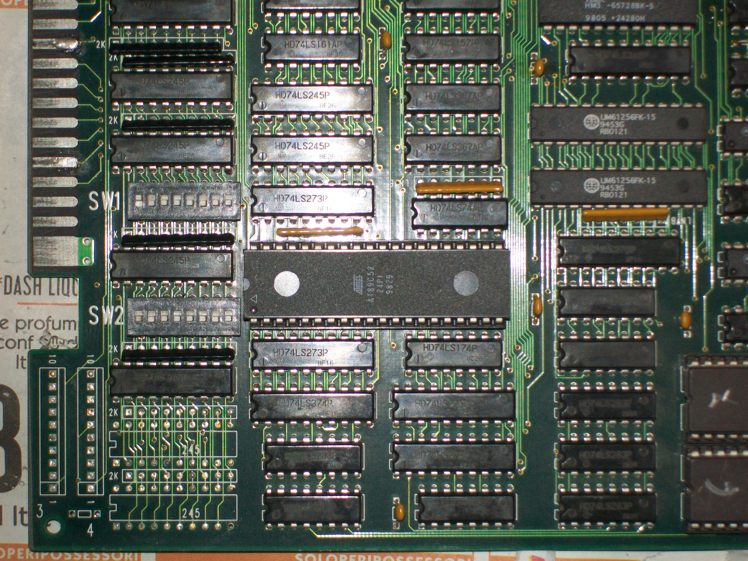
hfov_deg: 19.3
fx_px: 2204
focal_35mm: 102
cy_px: 280
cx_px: 374
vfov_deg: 14.5
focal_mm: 18.3
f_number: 4.9
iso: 64
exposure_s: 1/125
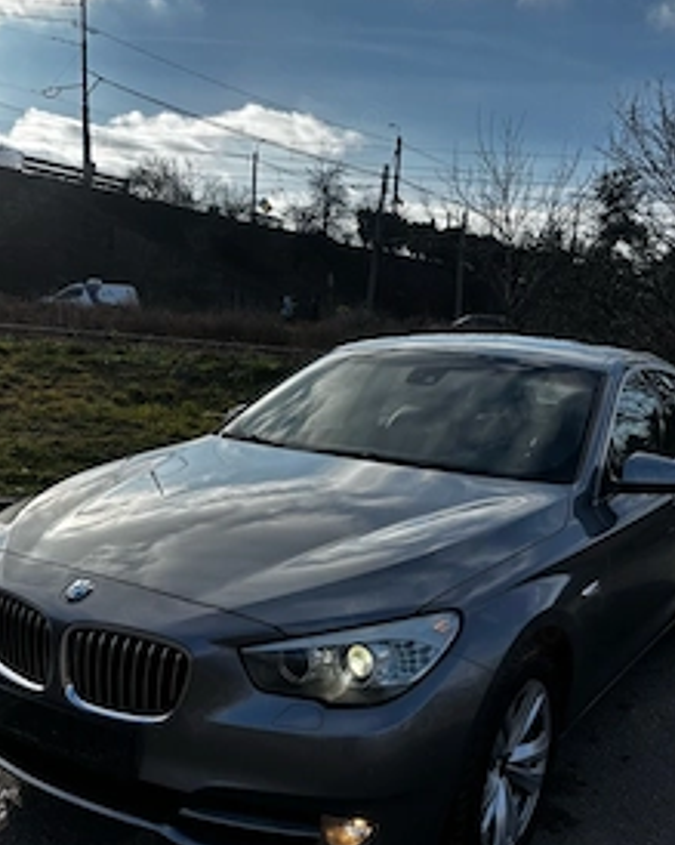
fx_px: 924
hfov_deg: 40.1
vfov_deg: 49.0
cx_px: 358
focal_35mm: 37
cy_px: 460
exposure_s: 1/4082
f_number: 1.6
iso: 50
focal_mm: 5.96
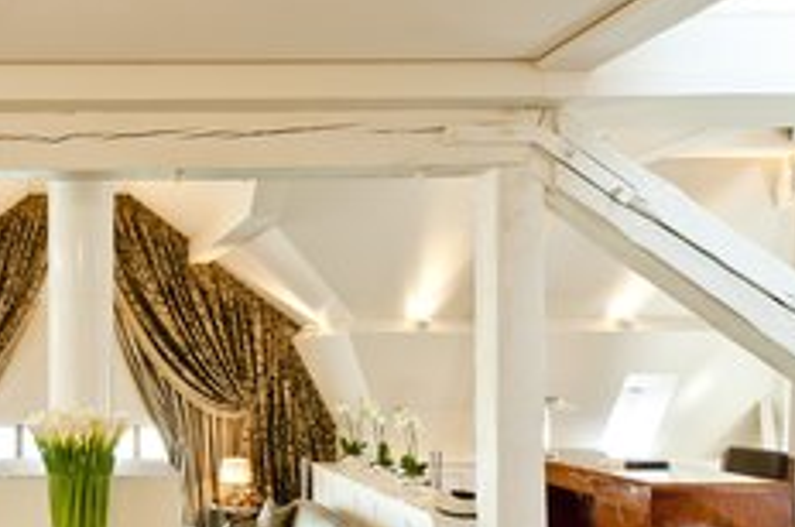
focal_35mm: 29
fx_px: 640
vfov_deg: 44.3
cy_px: 340
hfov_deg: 55.1
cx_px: 75
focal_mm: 14
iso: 200
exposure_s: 1/4
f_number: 8
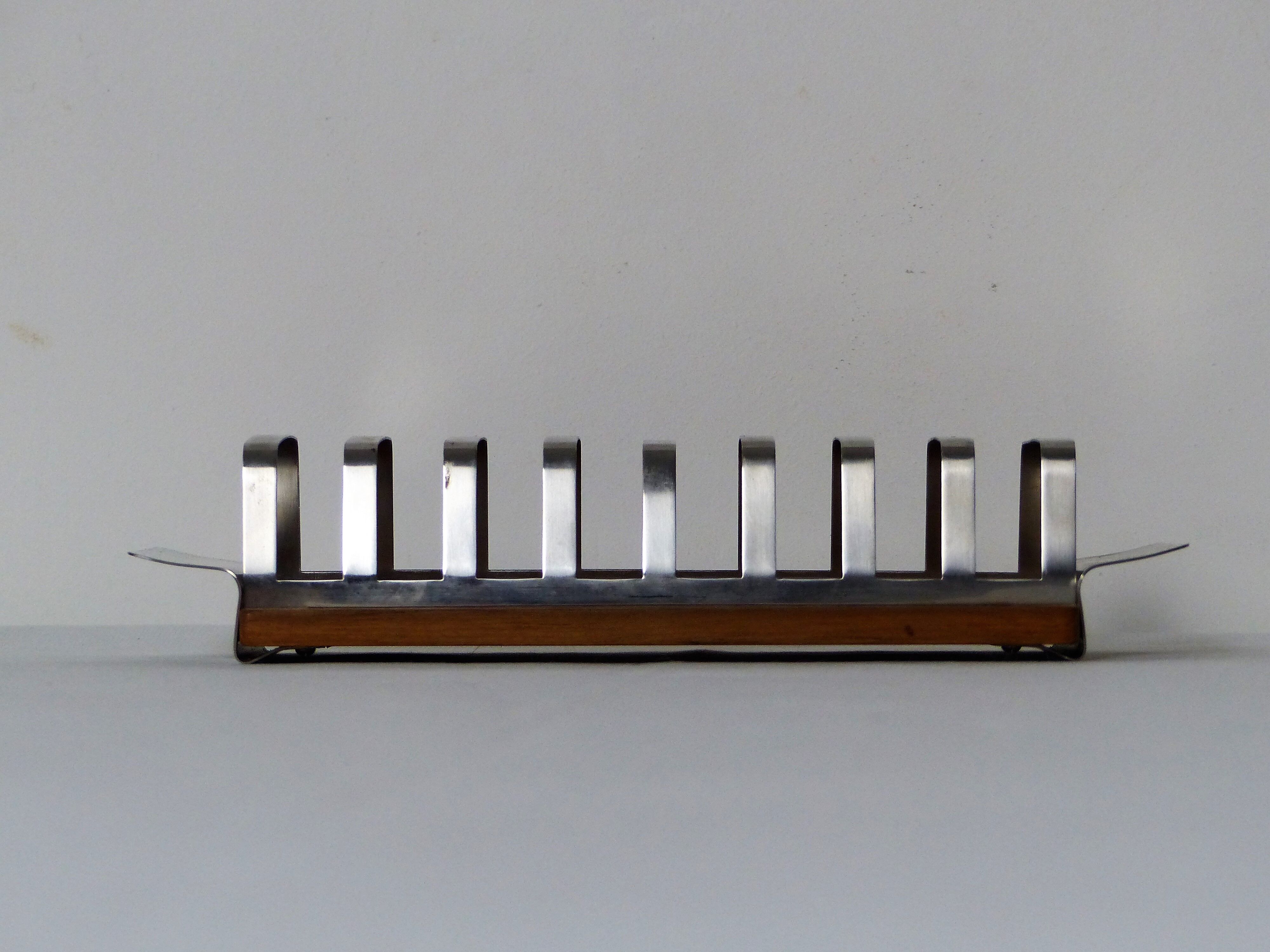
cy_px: 476
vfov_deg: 9.6
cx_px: 635
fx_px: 5650
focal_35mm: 154
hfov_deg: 12.8
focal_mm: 25.2
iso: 250
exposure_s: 1/80
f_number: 2.8
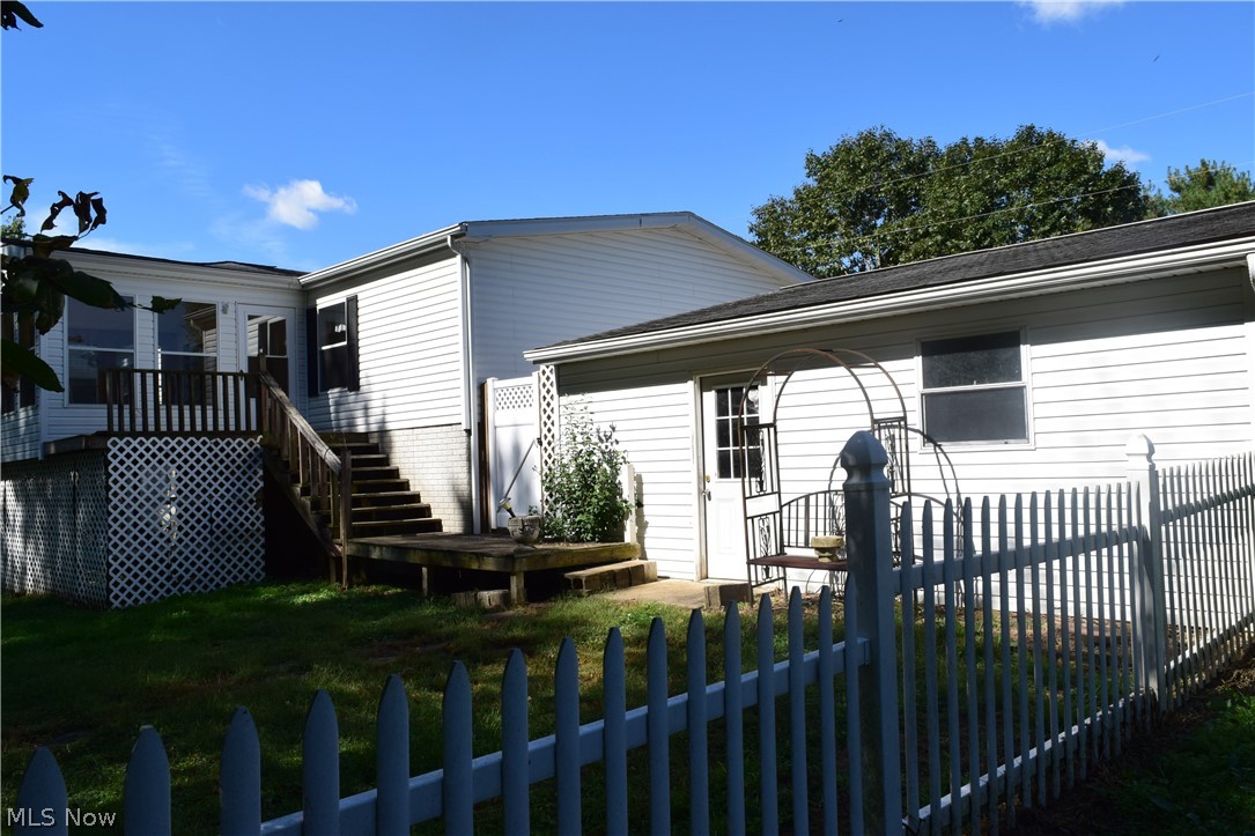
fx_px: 941
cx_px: 628
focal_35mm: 27
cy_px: 418
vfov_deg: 47.9
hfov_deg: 67.4
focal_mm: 18
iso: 400
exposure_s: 1/400
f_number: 11
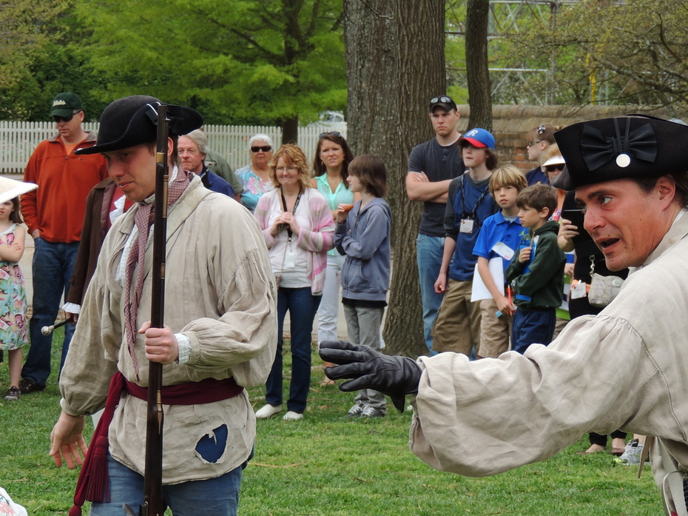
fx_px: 4650
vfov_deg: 6.3
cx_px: 442
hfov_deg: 8.5
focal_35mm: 234
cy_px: 245
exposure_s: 1/200
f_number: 4.5
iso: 100
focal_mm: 30.3
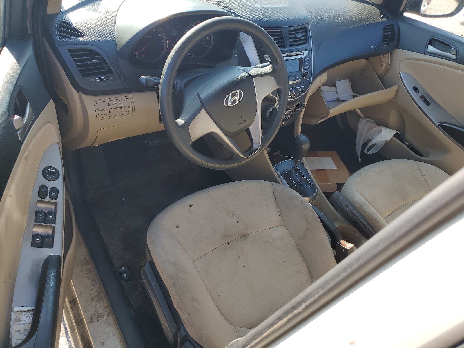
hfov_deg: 67.3
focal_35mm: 26
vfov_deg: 53.1
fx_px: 349
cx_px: 232
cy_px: 174
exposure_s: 1/417
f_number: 1.5
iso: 50
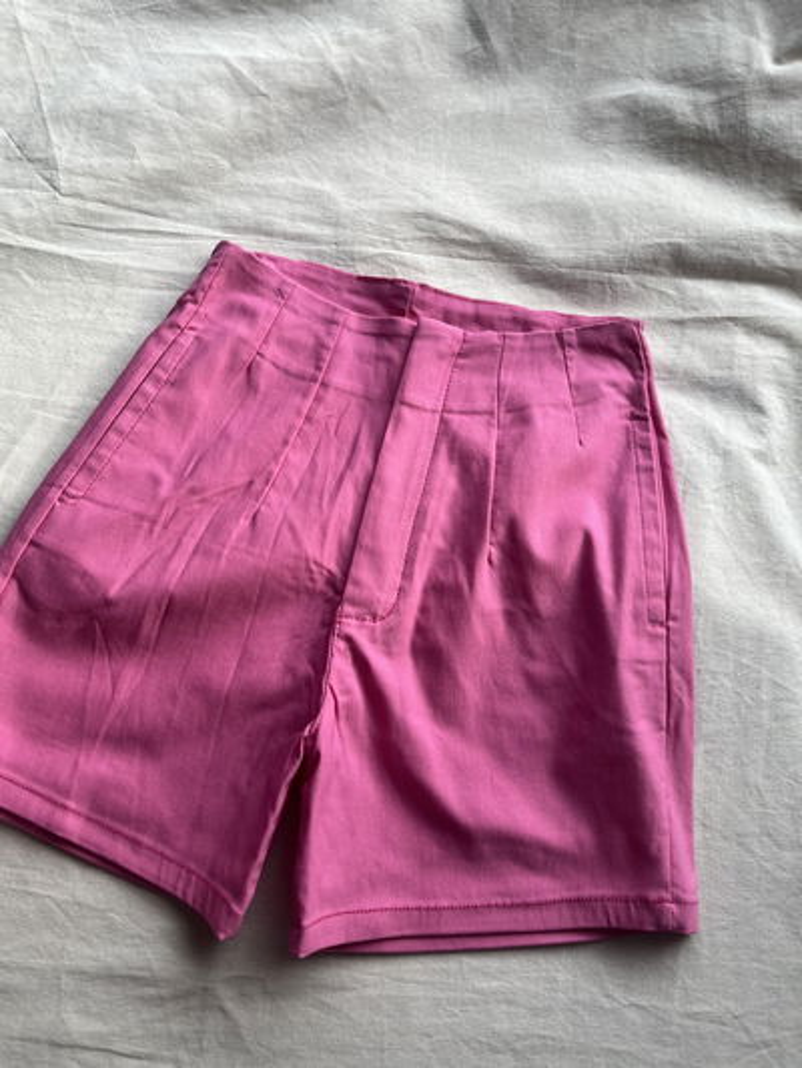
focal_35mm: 26
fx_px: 803
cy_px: 534
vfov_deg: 67.3
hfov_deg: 53.1
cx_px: 401
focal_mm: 5.1
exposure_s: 1/174
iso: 40
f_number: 1.6
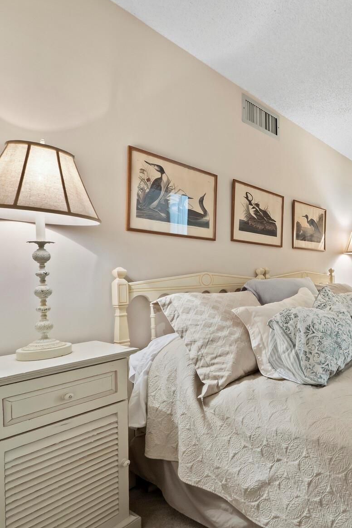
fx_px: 293
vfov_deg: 84.0
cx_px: 348
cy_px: 256
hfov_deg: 50.7
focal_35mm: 20
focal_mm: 7
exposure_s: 1
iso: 320
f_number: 11
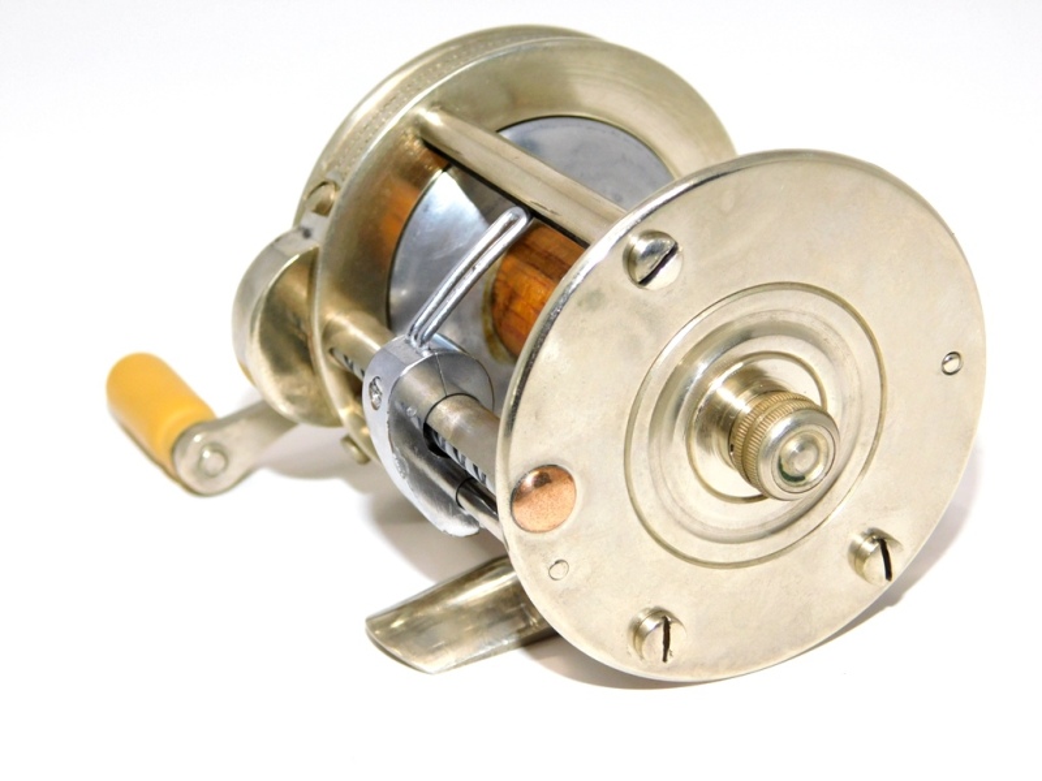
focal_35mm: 80
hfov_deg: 24.4
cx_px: 521
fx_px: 2408
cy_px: 390
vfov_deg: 18.4
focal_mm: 14.2
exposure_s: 1/60
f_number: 8.8
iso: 200
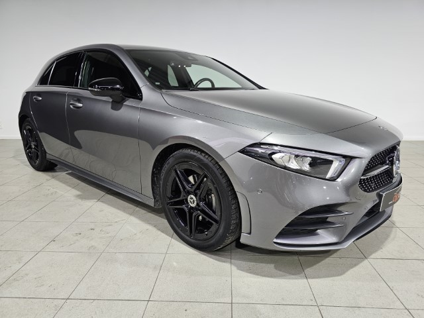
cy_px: 159
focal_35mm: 23
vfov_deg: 58.9
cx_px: 212
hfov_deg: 73.9
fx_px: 282
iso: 160
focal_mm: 6.3
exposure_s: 1/100
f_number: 1.7
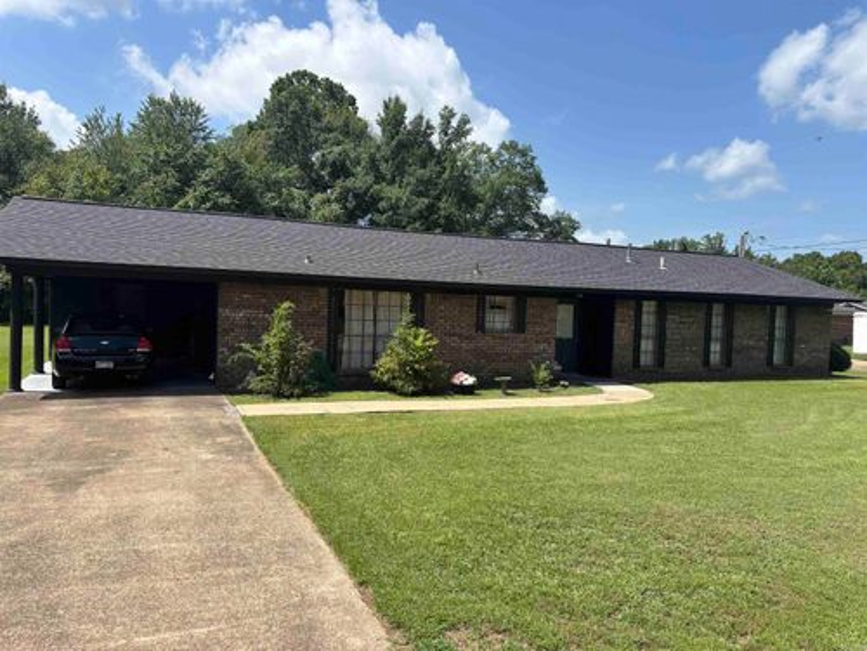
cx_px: 434
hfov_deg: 67.3
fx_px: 651
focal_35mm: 26
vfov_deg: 53.1
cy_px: 326
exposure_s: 1/2710
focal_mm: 5.96
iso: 50
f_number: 1.6
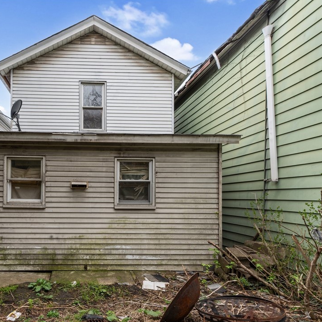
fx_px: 189
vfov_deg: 80.7
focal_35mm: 18
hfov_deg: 76.8
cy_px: 160
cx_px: 95
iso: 50
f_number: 11
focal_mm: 14
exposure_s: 1/15
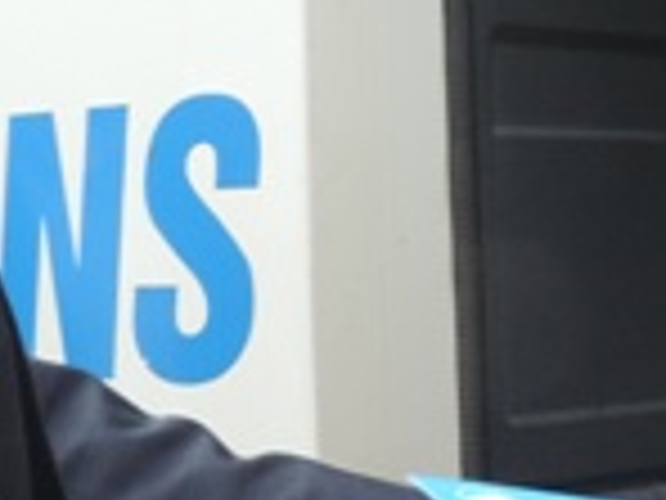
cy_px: 81
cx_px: 540
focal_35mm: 130
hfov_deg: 15.1
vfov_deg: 11.4
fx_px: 2501
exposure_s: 1/30
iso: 250
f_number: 3
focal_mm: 4.3
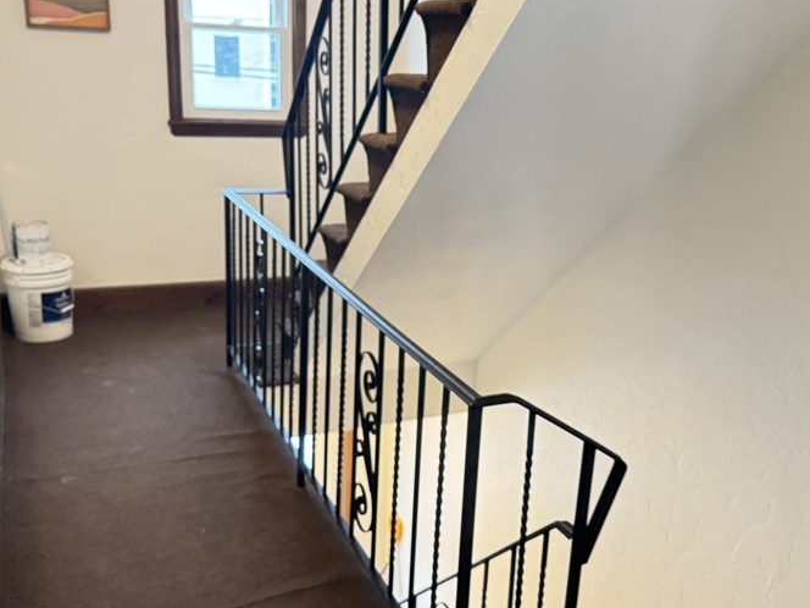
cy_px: 356
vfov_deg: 38.5
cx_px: 449
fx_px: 866
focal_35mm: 37
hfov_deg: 50.0
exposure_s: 1/60
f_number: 1.78
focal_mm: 6.76
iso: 800
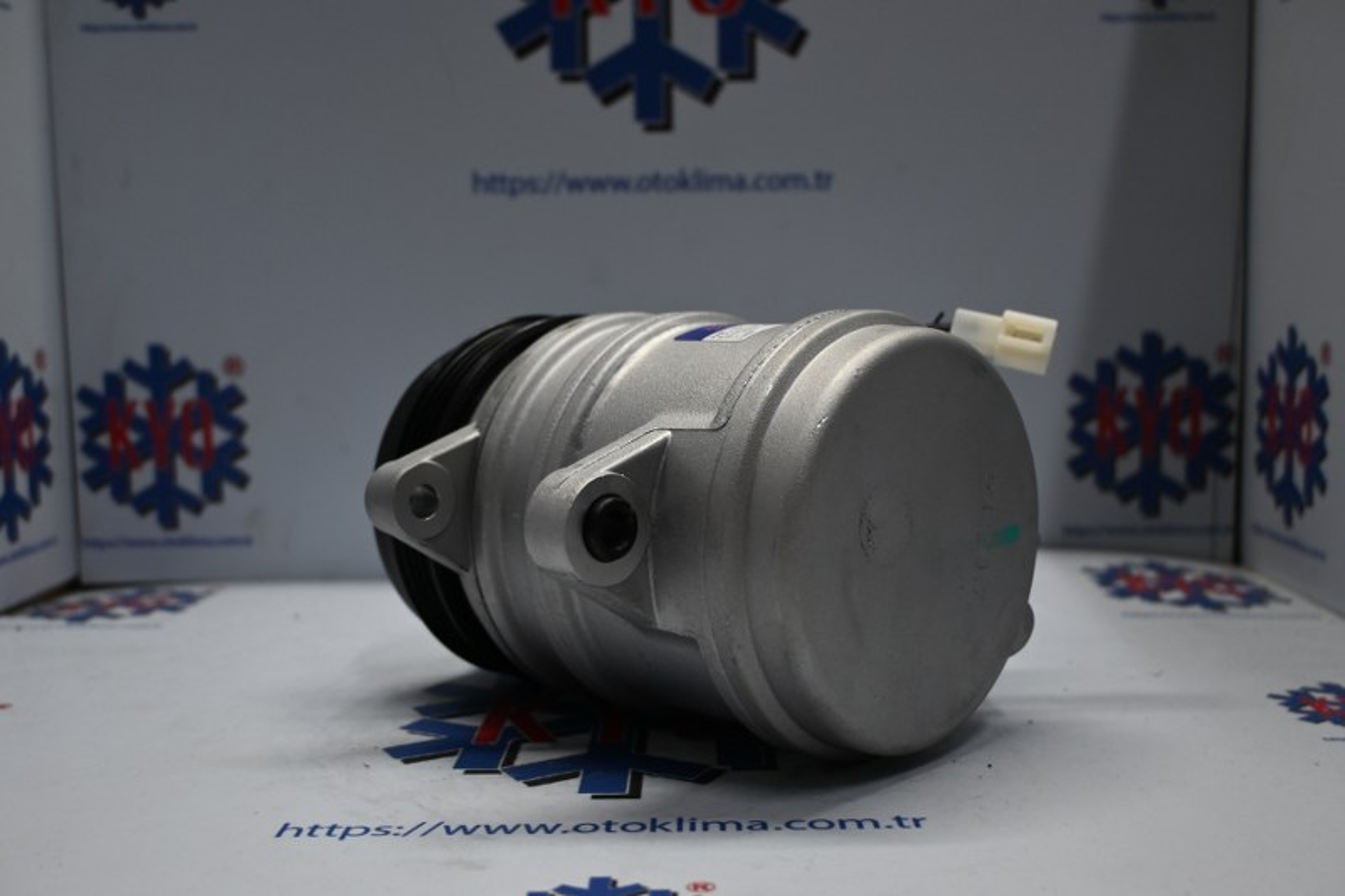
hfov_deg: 51.3
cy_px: 448
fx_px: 1401
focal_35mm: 38
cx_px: 672
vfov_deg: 35.5
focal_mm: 25
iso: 560
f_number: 4.2
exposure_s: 1/125
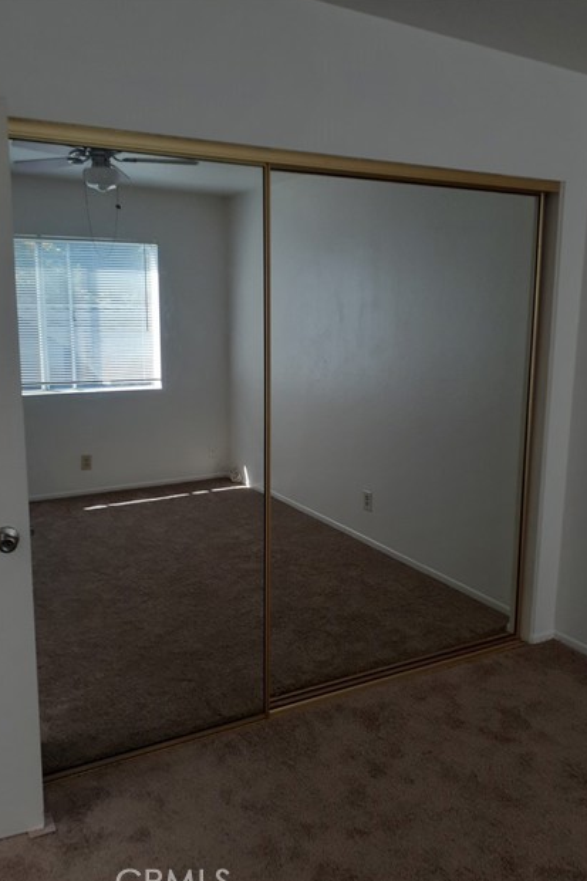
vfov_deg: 63.7
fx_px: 710
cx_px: 297
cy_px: 448
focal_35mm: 29
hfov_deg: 44.9
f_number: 1.9
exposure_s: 1/120
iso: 64
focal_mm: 3.6
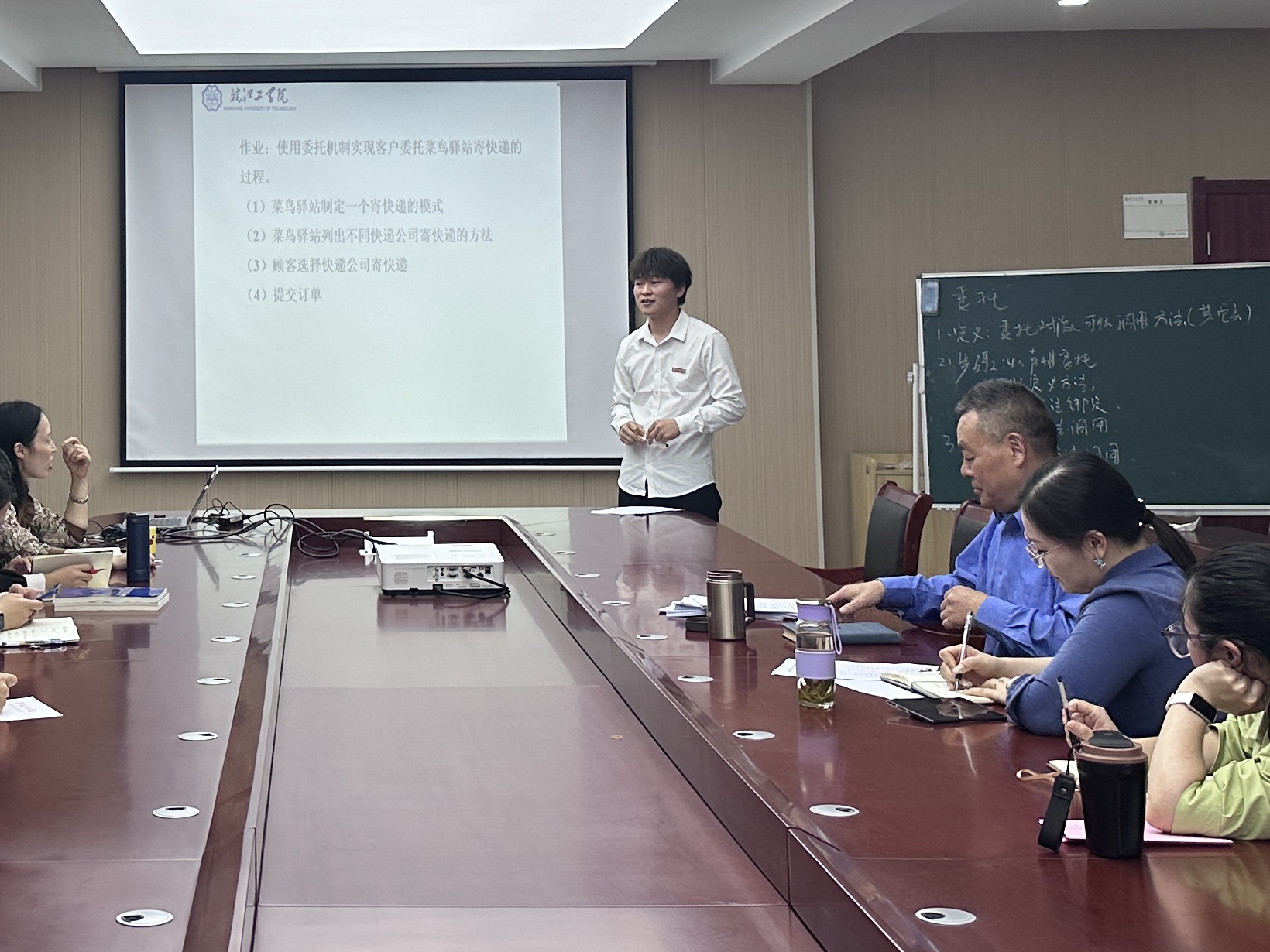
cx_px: 252
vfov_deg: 24.5
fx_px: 2165
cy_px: 208
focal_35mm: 59
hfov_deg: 31.8
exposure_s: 1/395
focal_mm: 6.86
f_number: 1.78
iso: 80
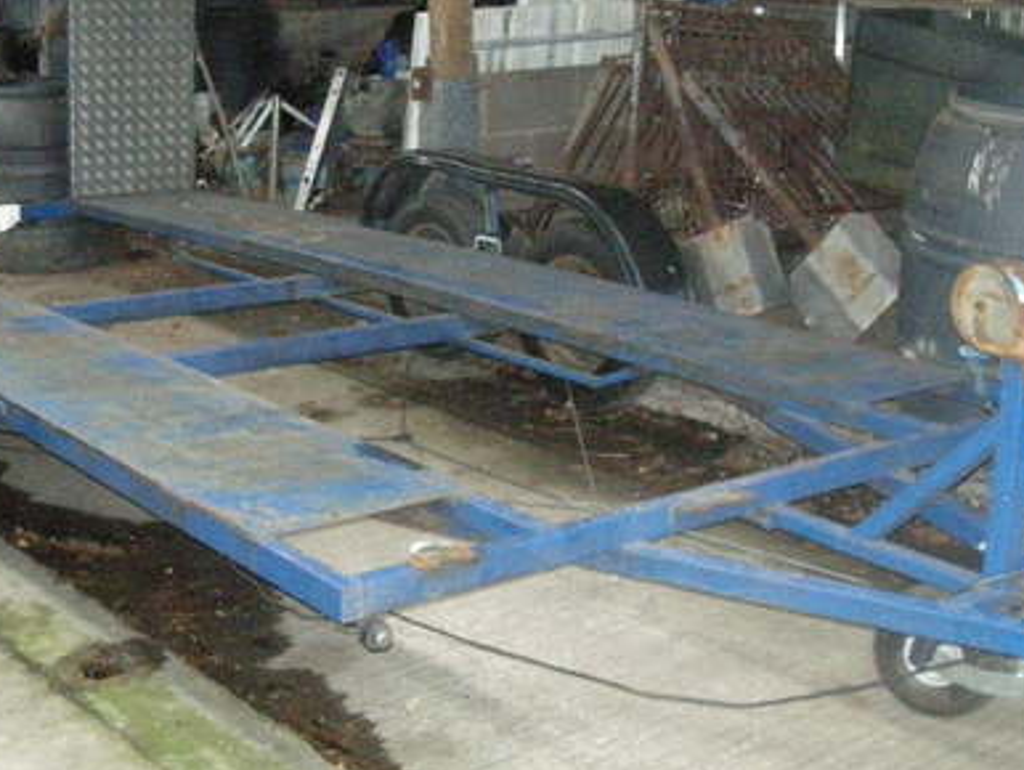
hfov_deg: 33.2
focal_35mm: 58
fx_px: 1717
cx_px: 512
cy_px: 337
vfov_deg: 25.2
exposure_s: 1/60
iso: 878
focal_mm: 5.7
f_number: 2.8
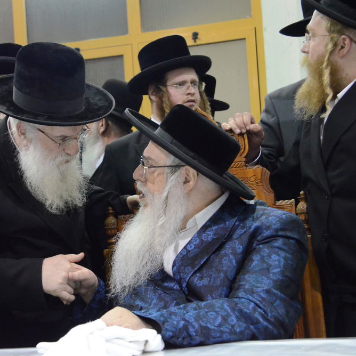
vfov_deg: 22.2
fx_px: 908
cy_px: 177
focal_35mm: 78
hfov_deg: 22.0
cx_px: 100
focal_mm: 40
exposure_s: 1/80
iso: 5000
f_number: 5
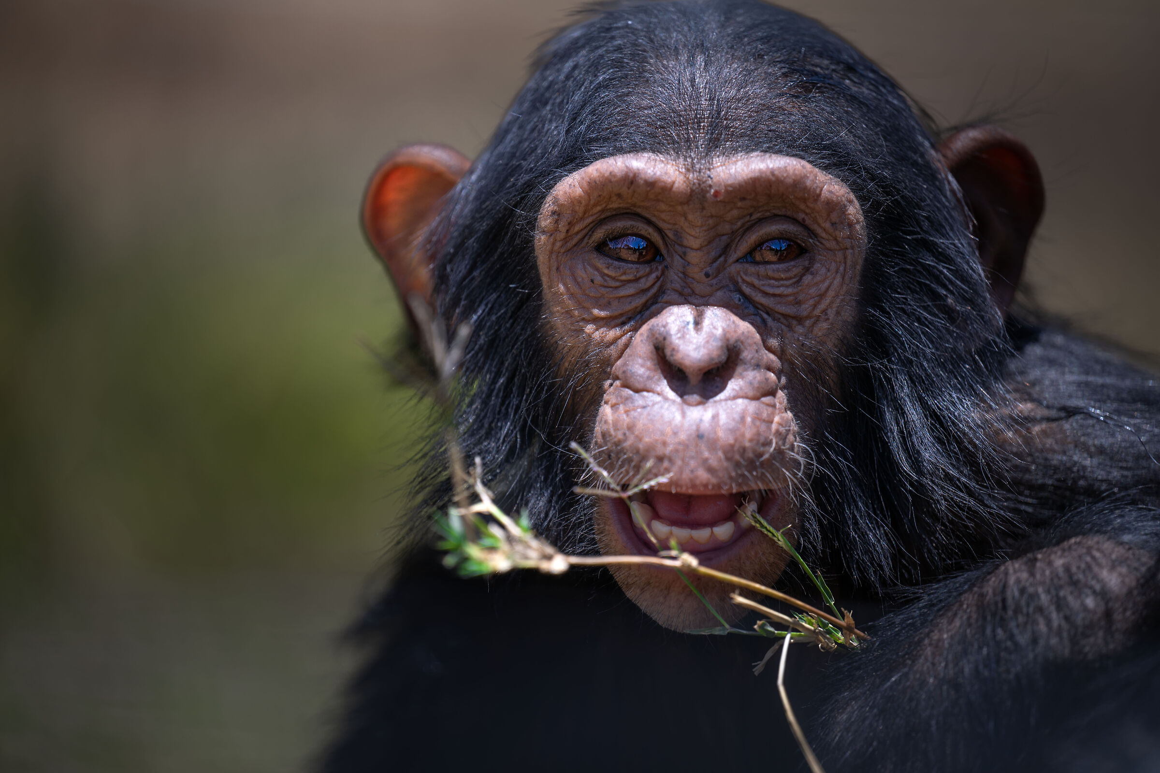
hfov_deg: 10.3
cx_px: 580
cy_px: 386
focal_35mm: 200
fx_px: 6444
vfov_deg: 6.9
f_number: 2.8
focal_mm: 200
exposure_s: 1/1250
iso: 64
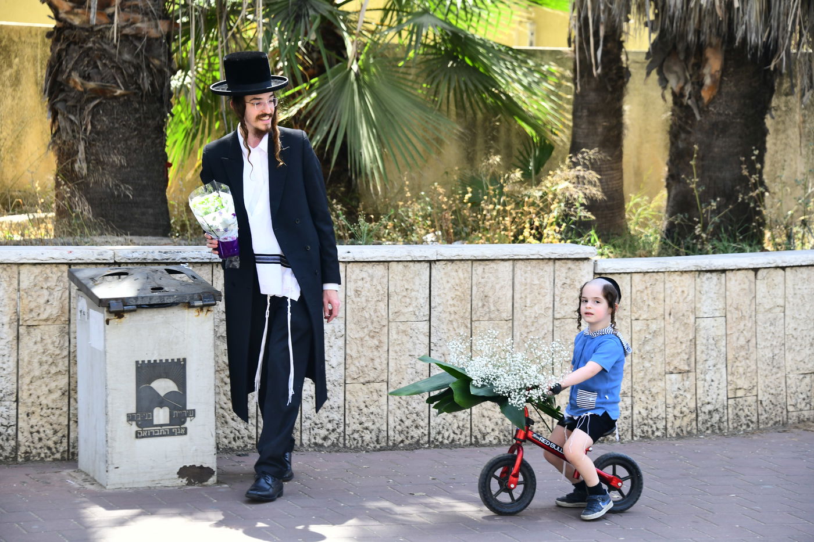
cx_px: 407
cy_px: 271
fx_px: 2532
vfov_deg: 12.2
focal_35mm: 112
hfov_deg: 18.3
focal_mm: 112
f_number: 6.3
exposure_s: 1/400
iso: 640
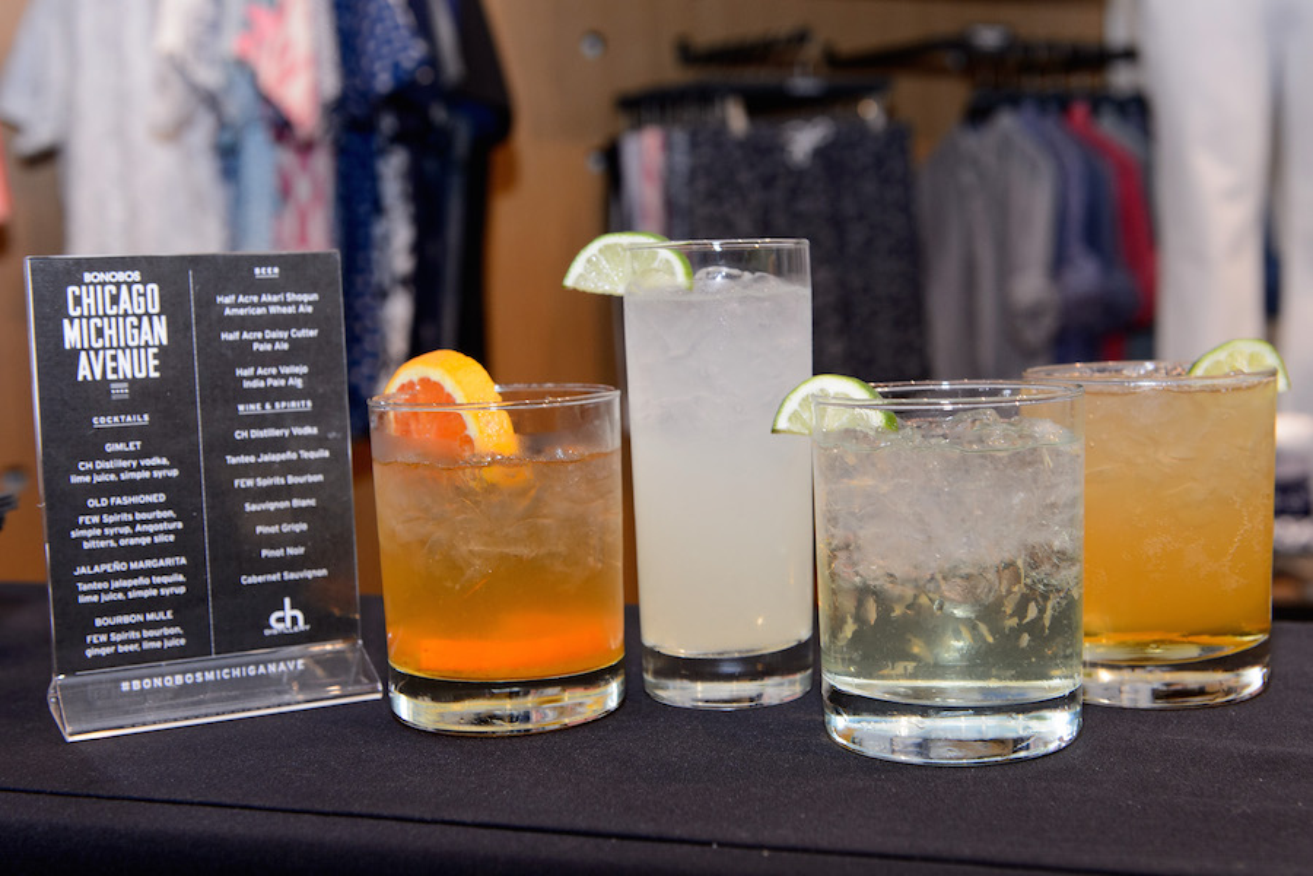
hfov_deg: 48.5
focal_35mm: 40
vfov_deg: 33.4
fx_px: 1459
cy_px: 438
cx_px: 656
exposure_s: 1/125
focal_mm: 40
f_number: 4.5
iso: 800
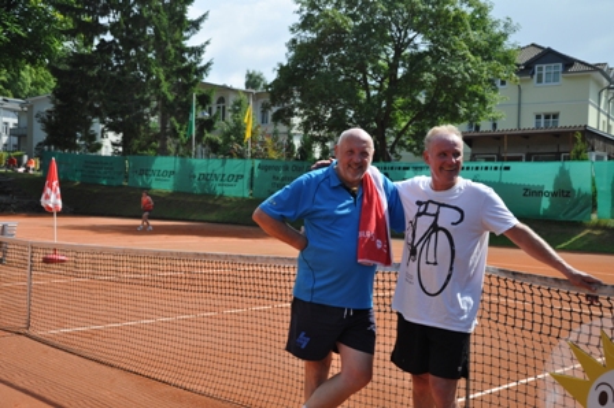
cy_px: 204
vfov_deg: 31.8
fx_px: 716
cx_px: 307
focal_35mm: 42
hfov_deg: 46.4
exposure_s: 1/1600
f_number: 6.3
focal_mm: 28
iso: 400
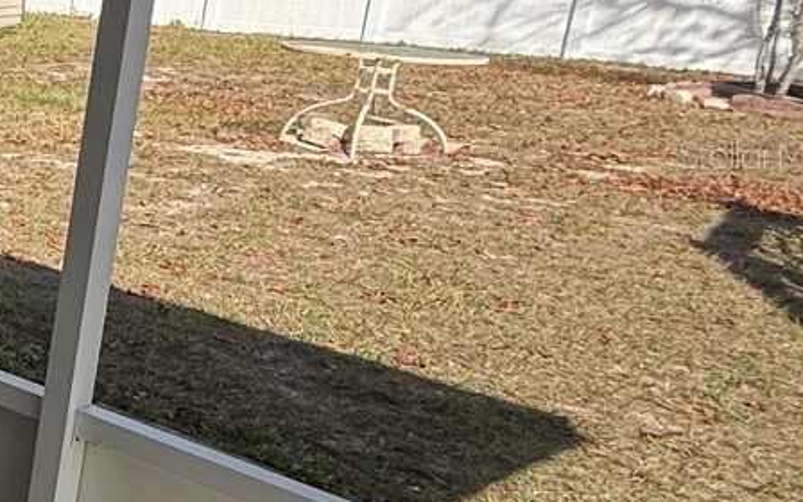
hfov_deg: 23.3
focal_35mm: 53
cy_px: 154
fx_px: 1160
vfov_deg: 24.3
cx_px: -586
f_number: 2.2
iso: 50
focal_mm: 2.22
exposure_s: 1/928
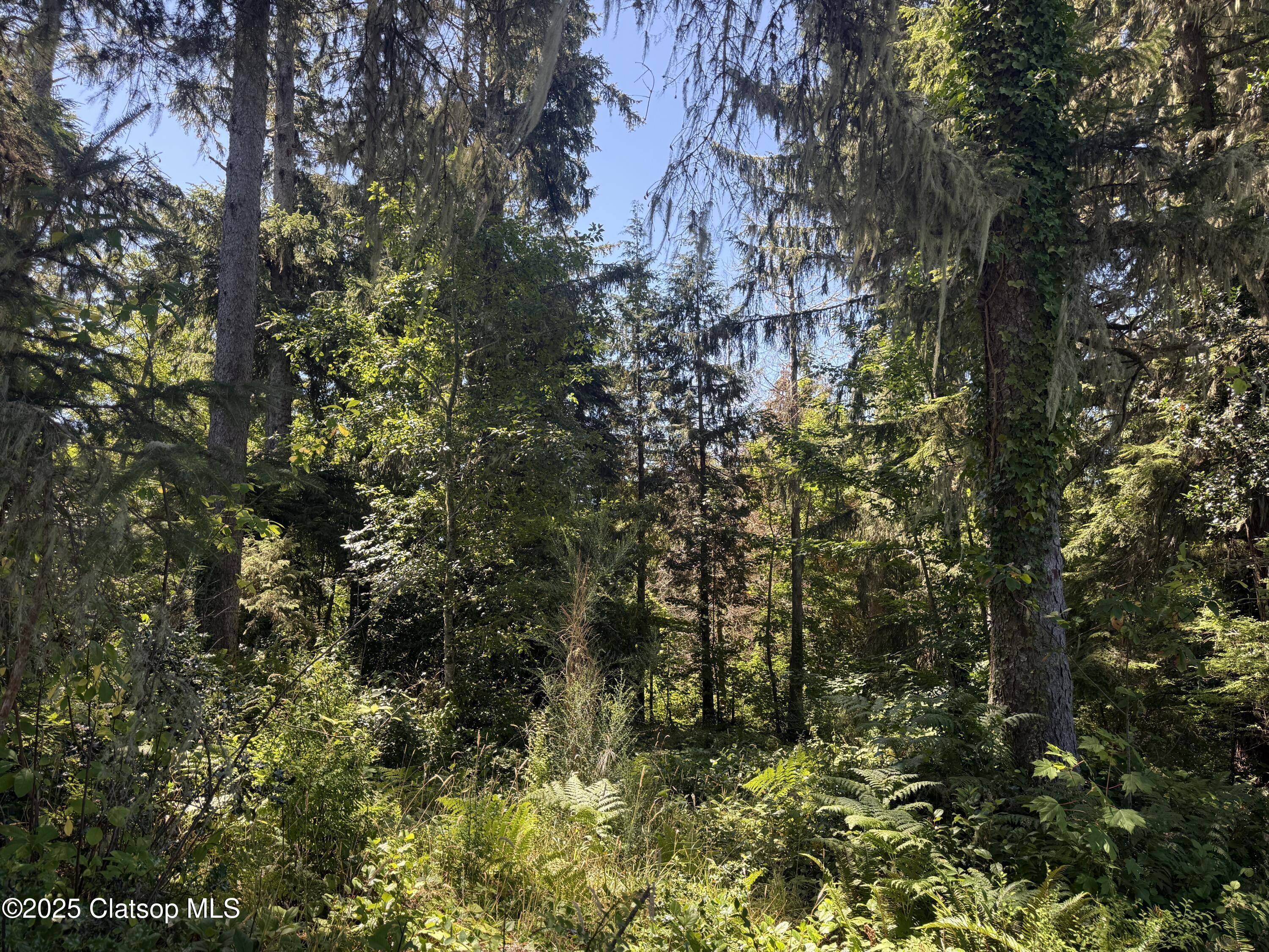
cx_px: 634
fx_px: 880
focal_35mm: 24
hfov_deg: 71.6
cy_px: 476
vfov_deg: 56.8
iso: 100
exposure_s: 1/481
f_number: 1.78
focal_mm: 6.76
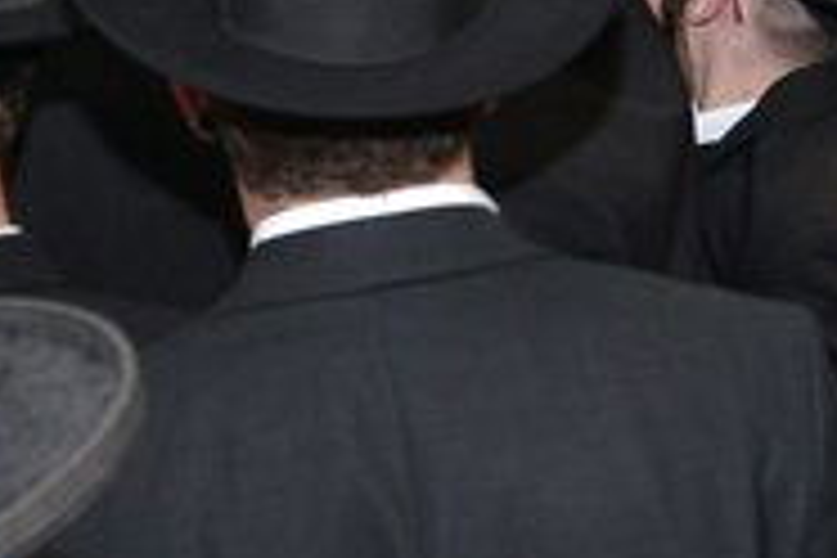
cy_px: -382
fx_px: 3603
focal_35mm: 155
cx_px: 572
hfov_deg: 13.2
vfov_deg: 8.6
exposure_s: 1/125
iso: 800
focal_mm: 24
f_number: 5
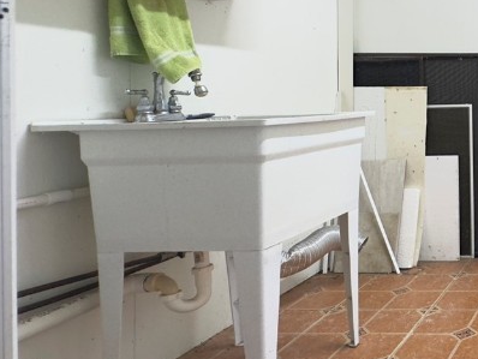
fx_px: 497
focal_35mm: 36
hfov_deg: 37.8
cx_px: 580
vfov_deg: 38.6
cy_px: 89
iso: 250
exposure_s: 1/60
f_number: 2.2
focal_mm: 2.22
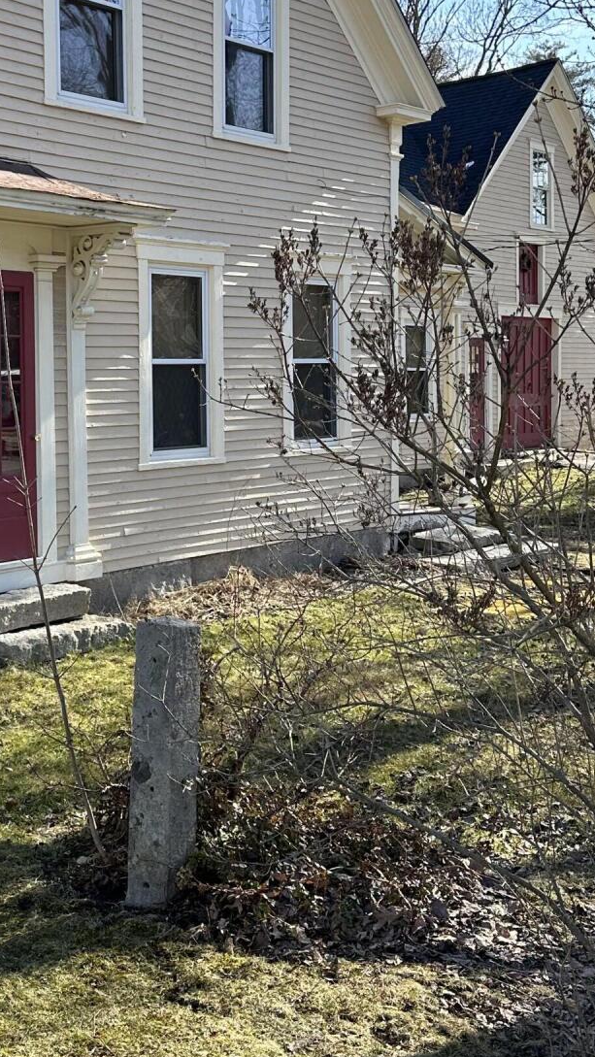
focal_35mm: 48
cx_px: 118
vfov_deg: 42.7
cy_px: 425
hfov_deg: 24.5
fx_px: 1346
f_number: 1.78
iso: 80
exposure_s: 1/1412
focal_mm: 6.86
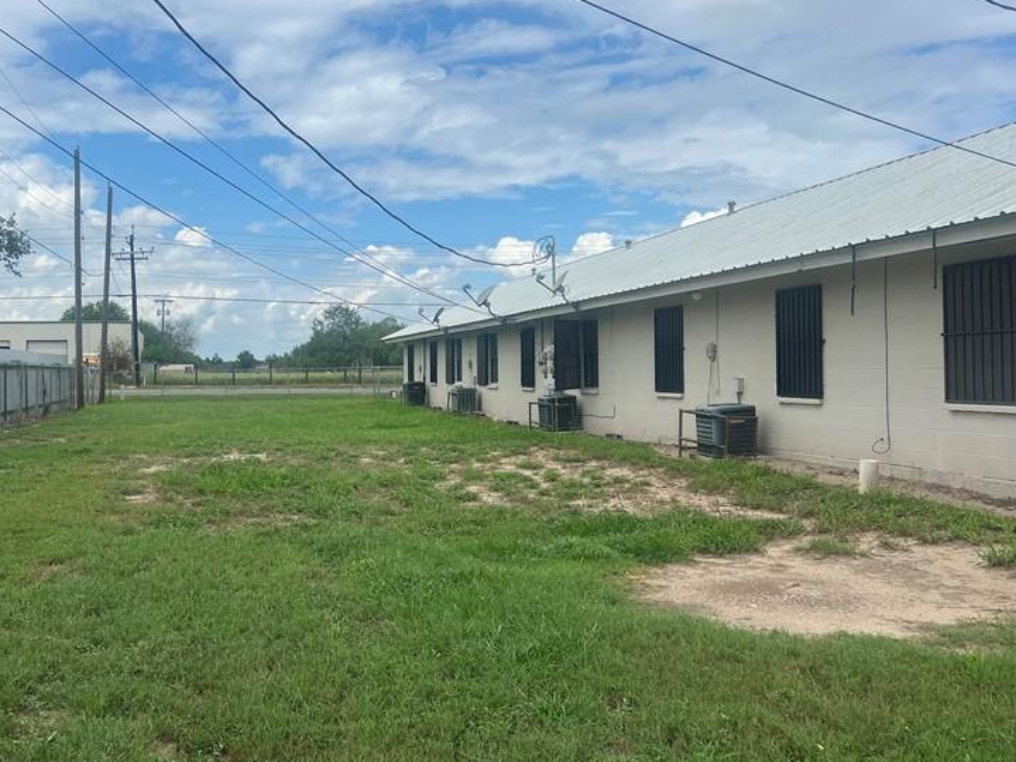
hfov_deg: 49.6
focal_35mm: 37
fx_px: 1086
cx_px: 375
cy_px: 354
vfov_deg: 38.6
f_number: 1.5
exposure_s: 1/6211
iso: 50
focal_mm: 5.7
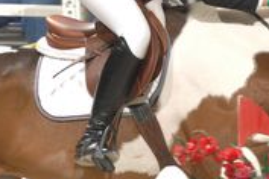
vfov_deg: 1.3
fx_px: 8107
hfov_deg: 1.9
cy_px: 186
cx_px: 137
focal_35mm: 1085
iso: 320
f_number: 5.6
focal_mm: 200
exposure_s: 1/250
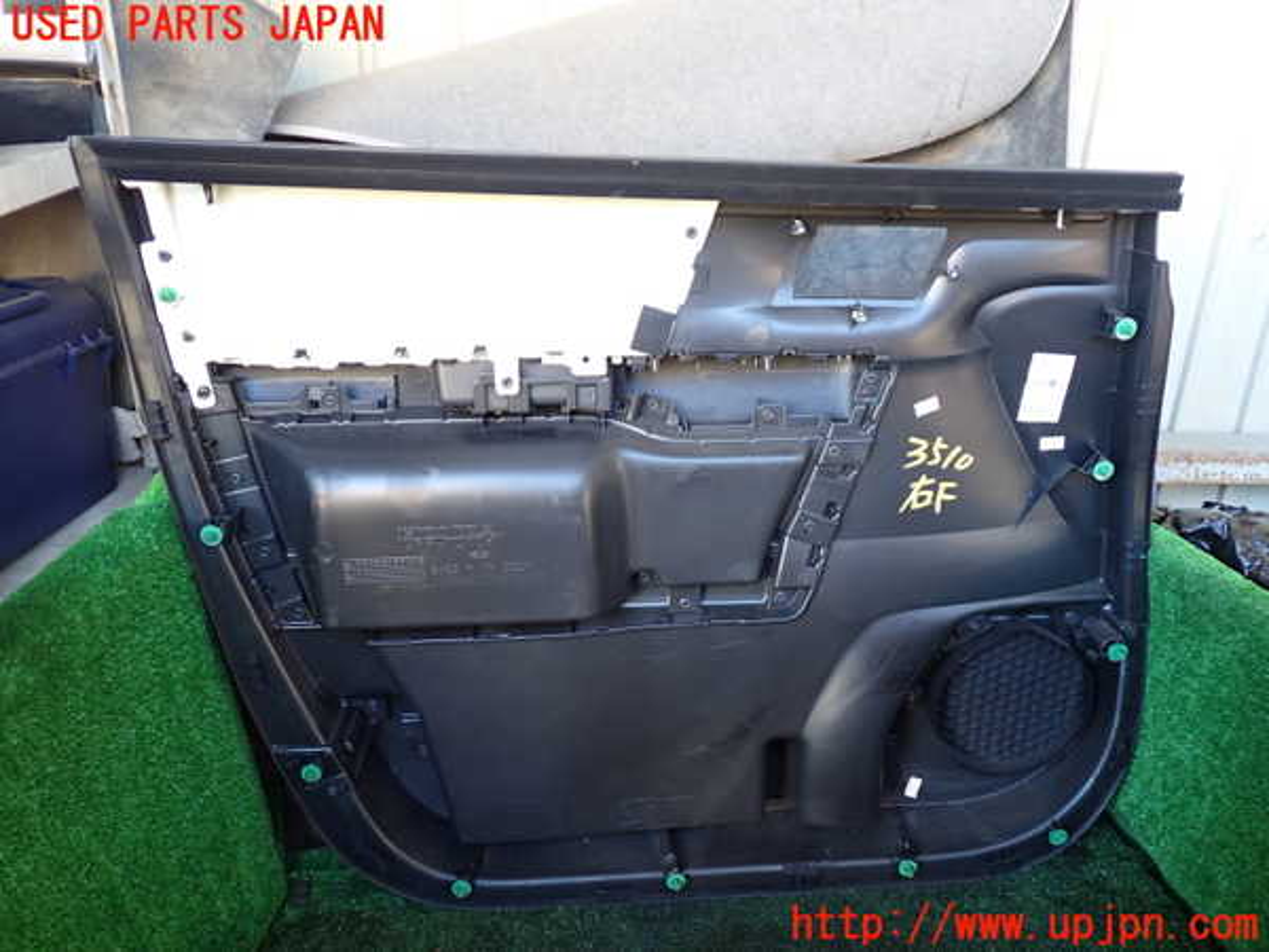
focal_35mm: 30
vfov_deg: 46.8
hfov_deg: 60.0
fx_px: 1100
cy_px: 476
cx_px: 634
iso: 250
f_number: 2.3
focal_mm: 5.4
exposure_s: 1/30
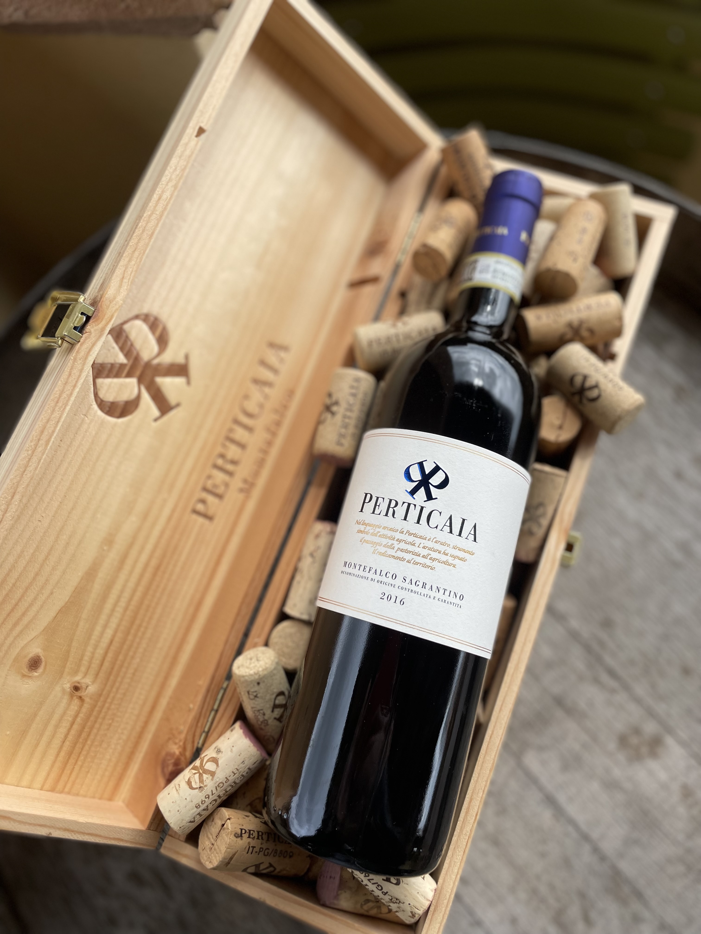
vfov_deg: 67.3
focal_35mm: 26
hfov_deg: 53.1
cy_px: 467
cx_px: 350
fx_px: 702
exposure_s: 1/1642
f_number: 1.6
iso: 50
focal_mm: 4.2
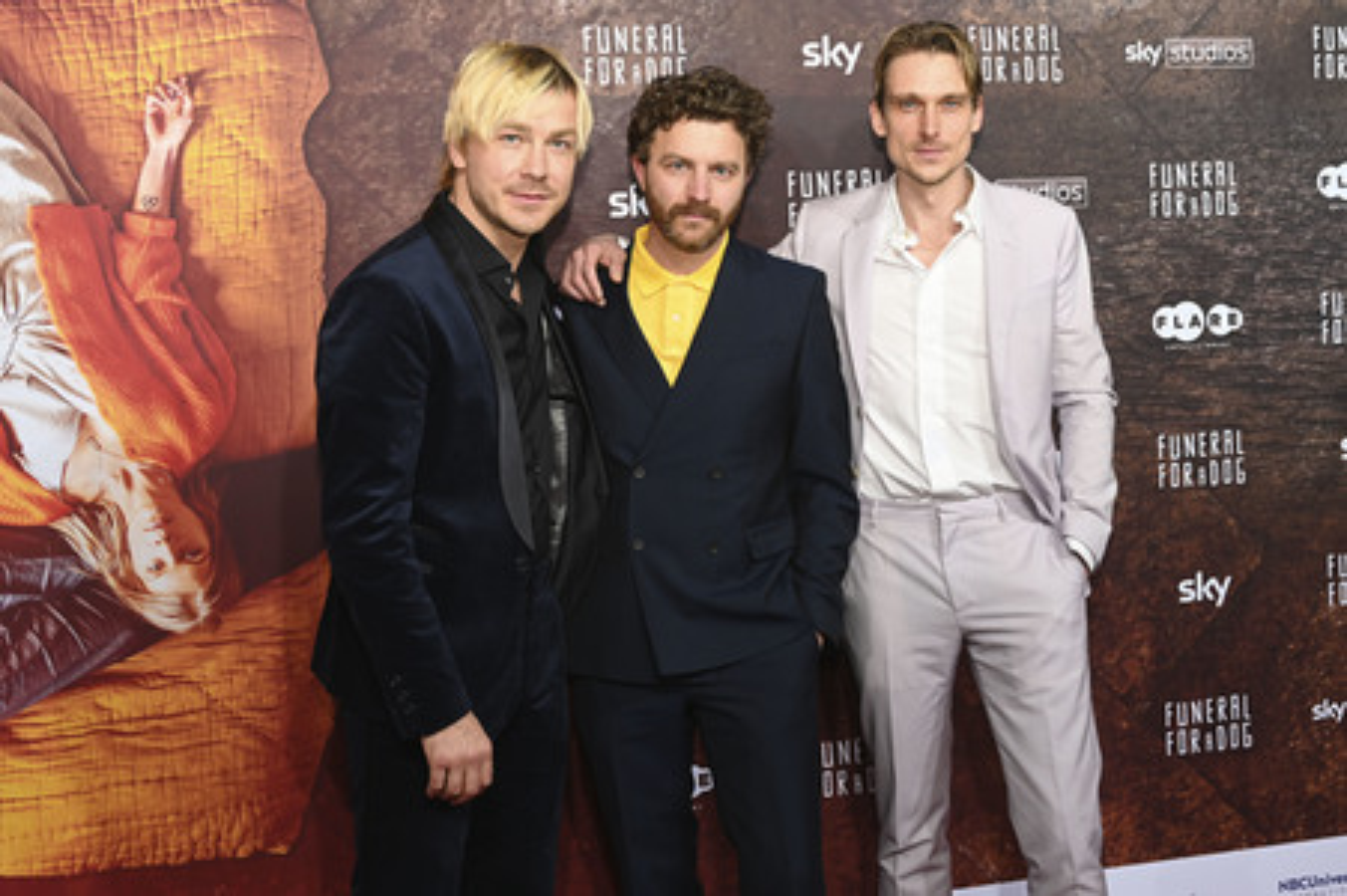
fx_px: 1383
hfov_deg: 51.9
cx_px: 674
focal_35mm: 37
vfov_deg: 35.9
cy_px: 448
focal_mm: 37
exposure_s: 1/200
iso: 400
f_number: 6.3
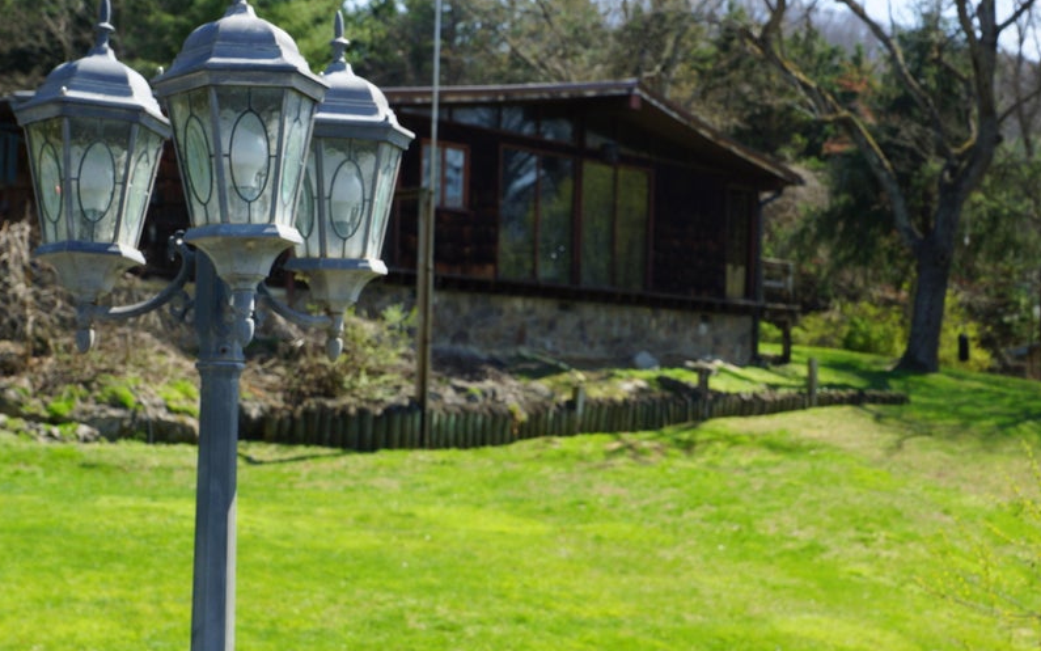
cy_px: 347
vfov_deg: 20.1
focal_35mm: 65
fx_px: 1833
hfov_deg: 31.7
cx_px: 524
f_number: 9
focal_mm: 35
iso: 100
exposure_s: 1/100
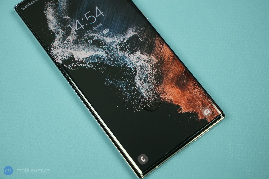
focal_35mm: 70
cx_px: 134
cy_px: 90
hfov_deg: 28.8
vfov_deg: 19.5
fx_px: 523
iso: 1600
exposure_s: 1/200
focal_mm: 70
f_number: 6.3
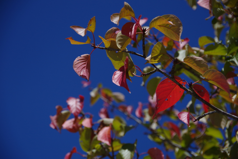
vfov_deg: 13.4
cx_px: 119
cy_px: 80
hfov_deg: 20.0
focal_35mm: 102
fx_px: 674
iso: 200
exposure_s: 1/2000
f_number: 4.5
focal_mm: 68
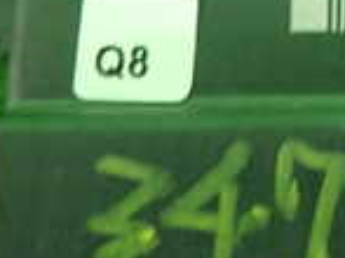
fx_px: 1016
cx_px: 453
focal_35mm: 102
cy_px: -68
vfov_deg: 14.0
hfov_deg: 18.0
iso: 320
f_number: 2
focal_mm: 4.5
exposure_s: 1/30
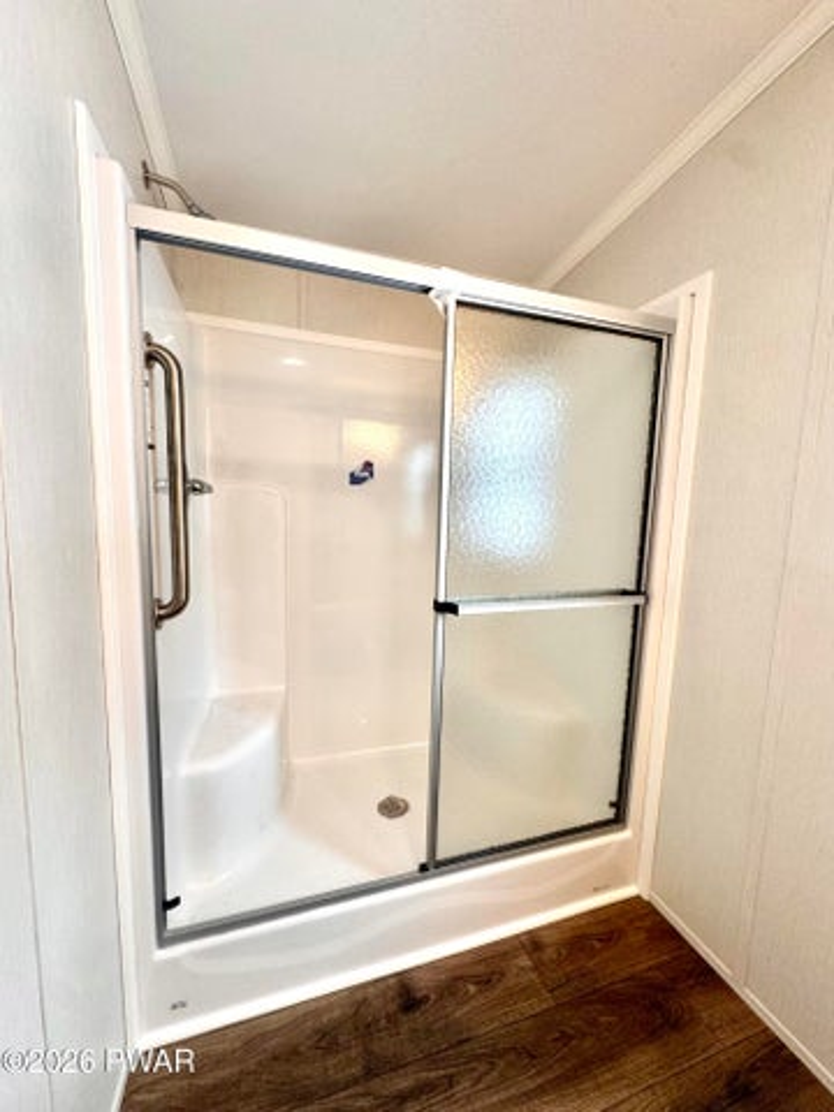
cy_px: 556
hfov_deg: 85.7
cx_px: 417
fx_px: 450
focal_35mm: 14
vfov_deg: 102.1
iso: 125
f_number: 2.2
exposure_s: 1/120
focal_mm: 2.22
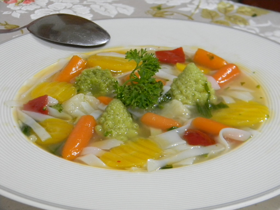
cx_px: 140
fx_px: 671
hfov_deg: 23.6
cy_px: 105
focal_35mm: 83
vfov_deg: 17.8
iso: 400
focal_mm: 15.1
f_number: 4.5
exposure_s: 1/11
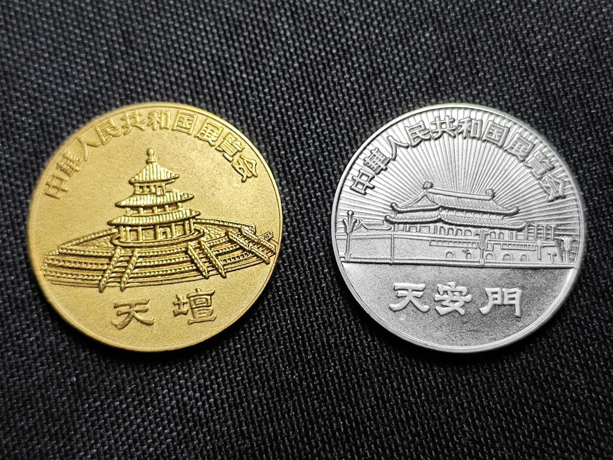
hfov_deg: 34.3
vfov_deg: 26.1
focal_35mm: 56
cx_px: 306
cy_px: 230
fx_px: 992
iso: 50
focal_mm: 5.84
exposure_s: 1/100
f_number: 1.6
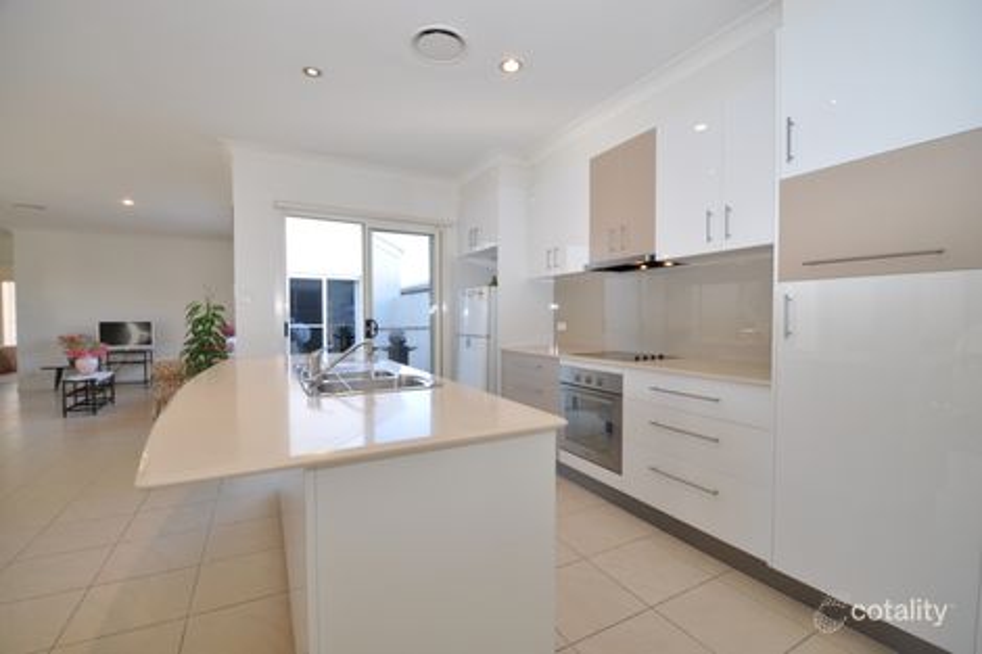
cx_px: 491
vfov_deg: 77.3
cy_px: 327
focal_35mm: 15
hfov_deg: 100.4
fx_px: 409
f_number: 5
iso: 400
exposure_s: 1/80
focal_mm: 10
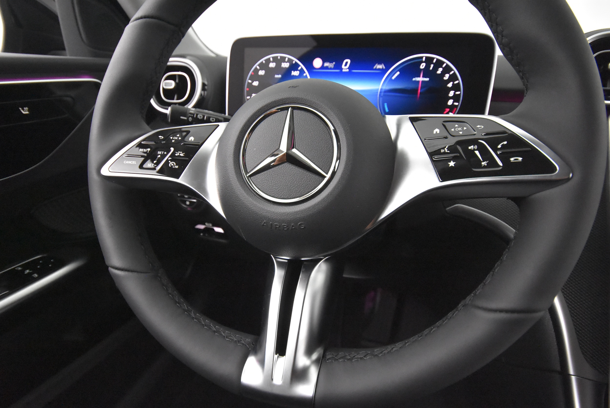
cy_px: 204
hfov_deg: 90.0
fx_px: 305
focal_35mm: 18
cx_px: 305
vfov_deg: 67.5
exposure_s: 1/60
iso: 8000
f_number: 4.5
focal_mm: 12
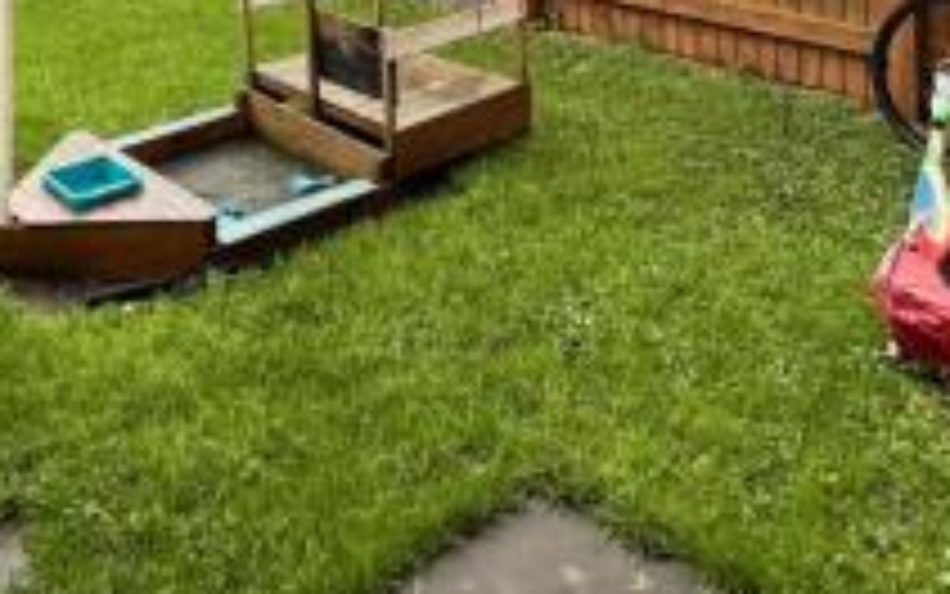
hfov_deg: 51.5
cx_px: 430
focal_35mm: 38
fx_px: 984
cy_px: -191
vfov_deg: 27.6
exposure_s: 1/99
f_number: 1.8
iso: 50
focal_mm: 1.57
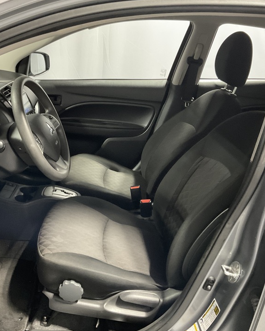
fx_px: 373
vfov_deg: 47.9
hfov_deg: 39.0
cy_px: 166
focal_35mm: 38
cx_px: 107
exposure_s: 1/60
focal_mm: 3
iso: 250
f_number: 1.8
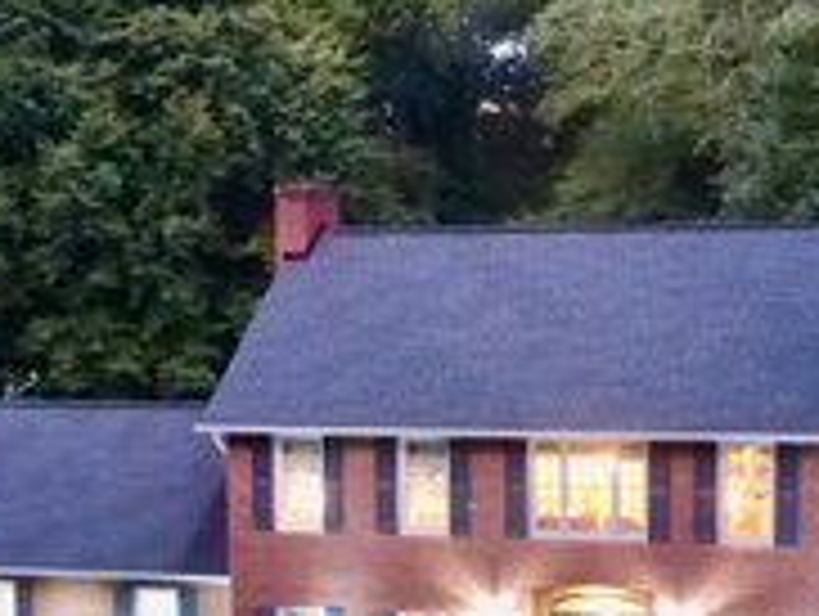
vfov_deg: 17.6
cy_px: 555
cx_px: 493
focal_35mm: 83
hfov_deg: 23.5
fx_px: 1966
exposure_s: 1/3
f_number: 2.8
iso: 1860
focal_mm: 4.5
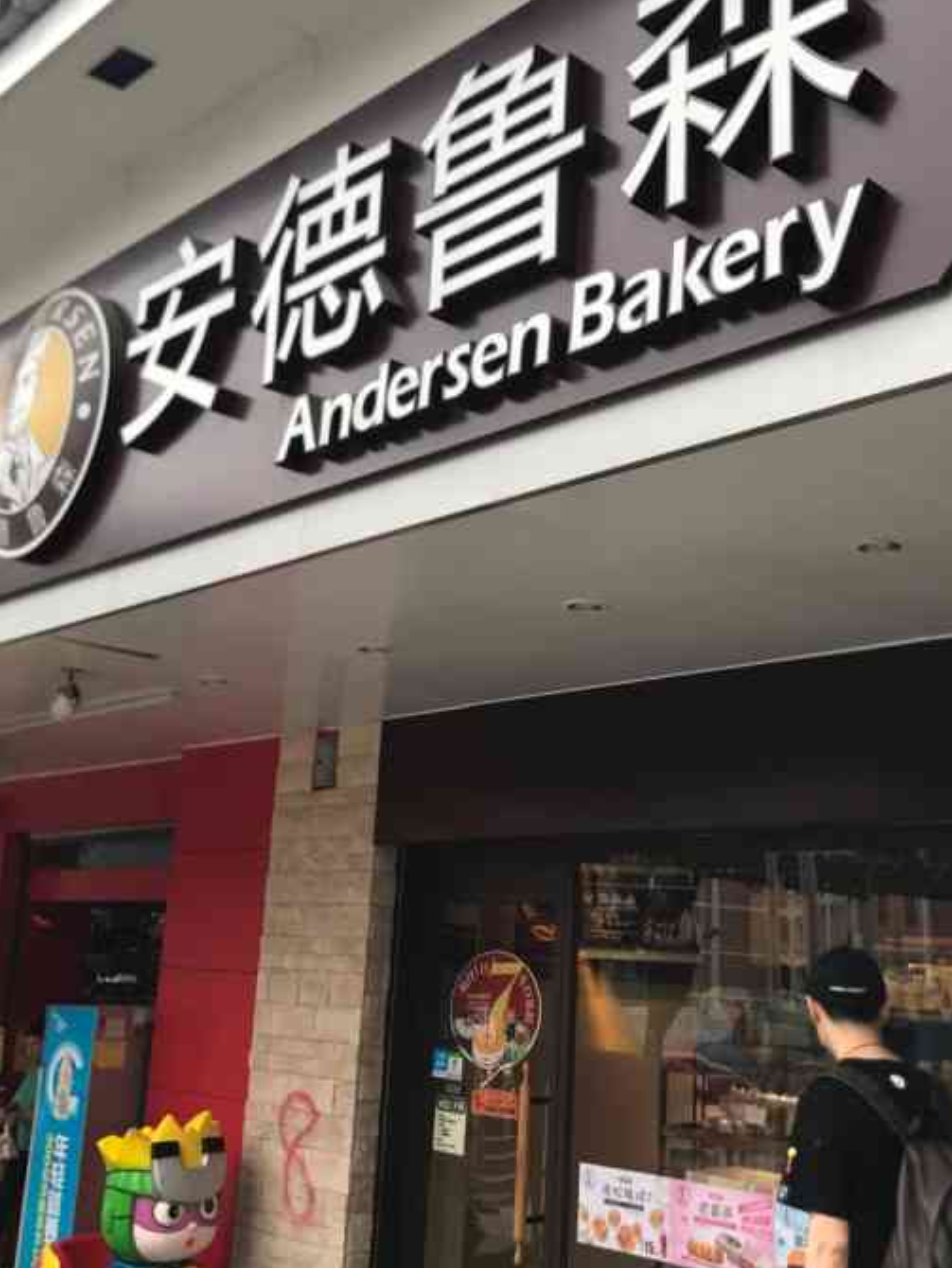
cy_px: 550
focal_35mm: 39
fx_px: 1429
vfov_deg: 47.7
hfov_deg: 36.8
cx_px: 541
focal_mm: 3.99
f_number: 1.8
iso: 20
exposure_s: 1/264
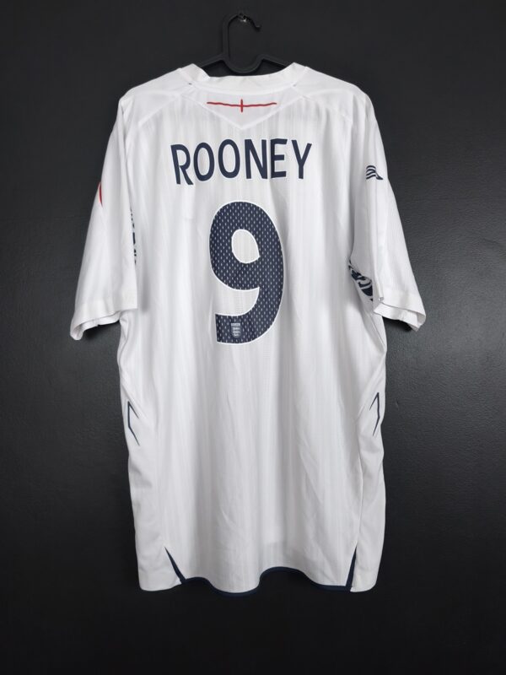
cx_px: 253
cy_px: 338
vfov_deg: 73.9
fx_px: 448
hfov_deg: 58.9
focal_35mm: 23
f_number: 1.6
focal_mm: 6.57
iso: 400
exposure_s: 1/80
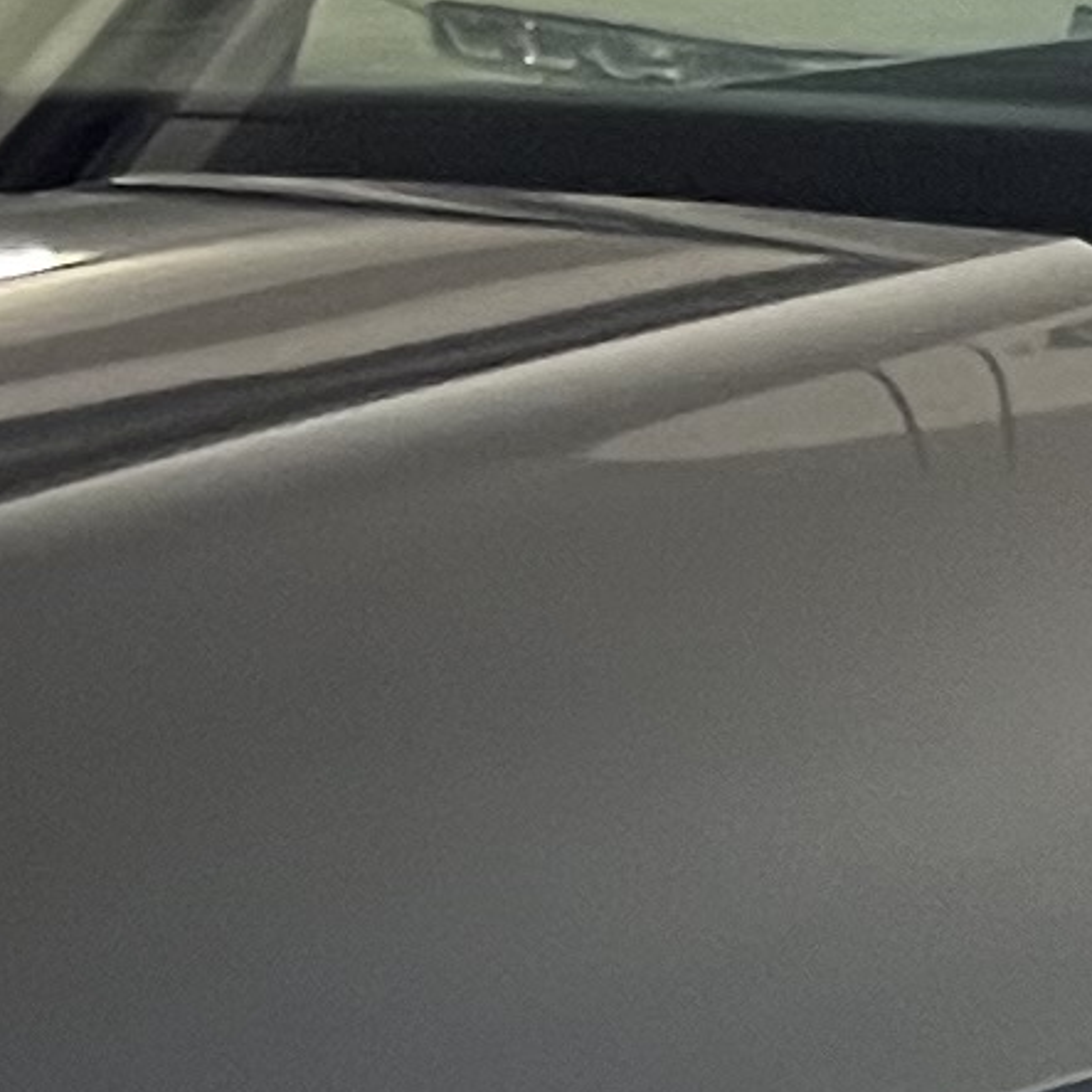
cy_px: 1970
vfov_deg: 8.1
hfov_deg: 8.3
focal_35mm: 209
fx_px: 7459
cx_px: 1016
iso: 200
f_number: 1.6
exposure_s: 1/50
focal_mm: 5.1
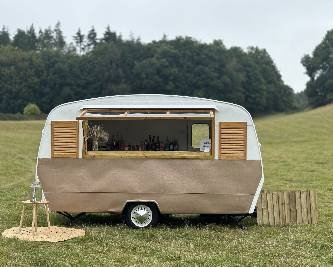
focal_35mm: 51
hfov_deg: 36.7
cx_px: 167
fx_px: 503
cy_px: 135
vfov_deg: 29.7
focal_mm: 6.76
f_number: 1.78
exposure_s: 1/1490
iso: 64
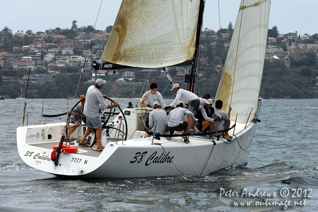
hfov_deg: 9.8
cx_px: 159
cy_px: 106
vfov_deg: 6.5
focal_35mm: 210
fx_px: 1853
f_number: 8
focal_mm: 140
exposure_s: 1/1000
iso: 400
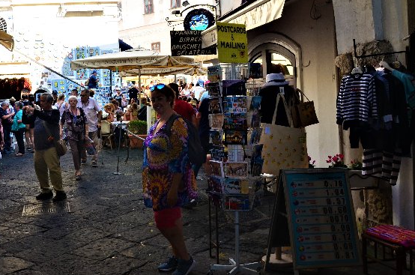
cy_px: 110
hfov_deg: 48.2
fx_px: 449
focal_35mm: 39
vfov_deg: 34.0
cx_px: 117
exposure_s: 1/40
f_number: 9
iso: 400
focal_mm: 18
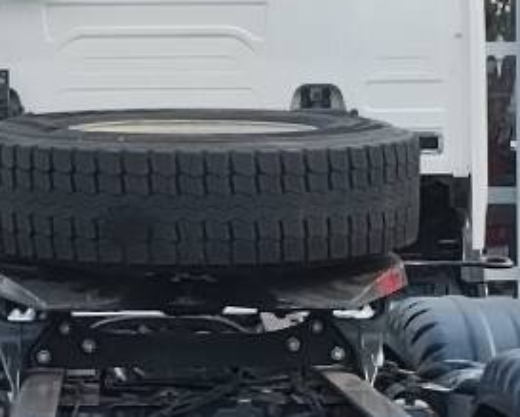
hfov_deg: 13.4
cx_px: 236
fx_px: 2219
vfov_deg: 10.7
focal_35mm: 144
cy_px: 185
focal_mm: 4.27
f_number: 1.8
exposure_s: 1/242
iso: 100
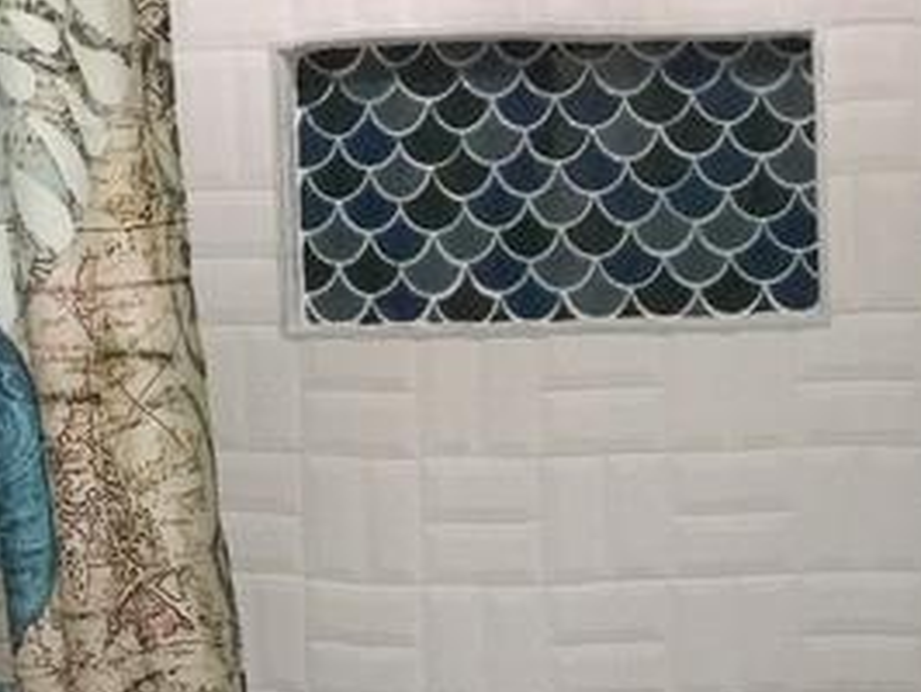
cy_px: 747
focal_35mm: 87
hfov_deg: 21.9
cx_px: 853
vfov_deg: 16.5
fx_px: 2317
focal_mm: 4.15
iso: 500
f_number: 2.2
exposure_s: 1/120
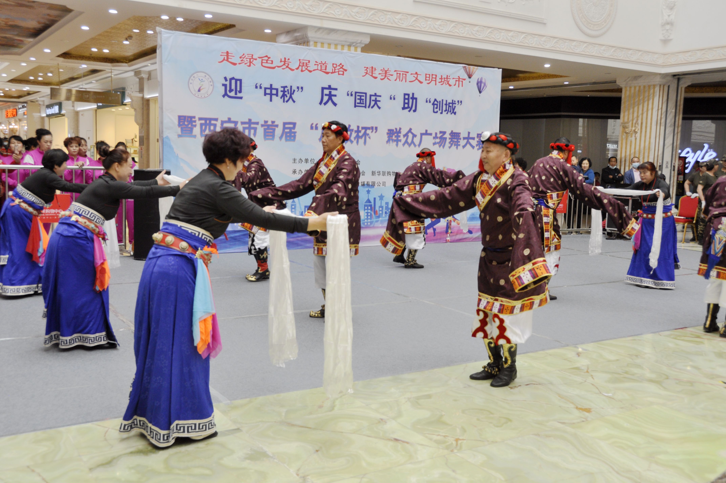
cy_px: 242
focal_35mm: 36
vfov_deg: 36.8
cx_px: 363
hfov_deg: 53.2
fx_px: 725
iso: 400
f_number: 5.6
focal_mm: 24
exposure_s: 1/125
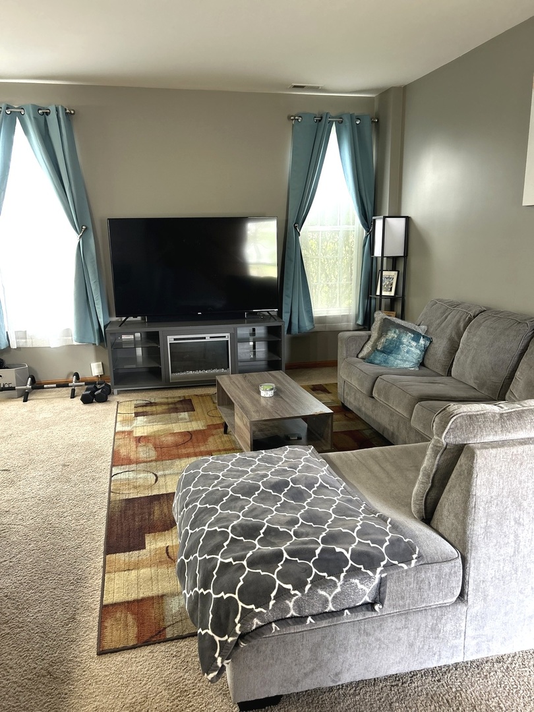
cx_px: 267
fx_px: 535
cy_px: 356
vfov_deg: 67.3
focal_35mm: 26
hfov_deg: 53.1
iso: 200
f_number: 1.5
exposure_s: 1/60
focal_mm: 5.7
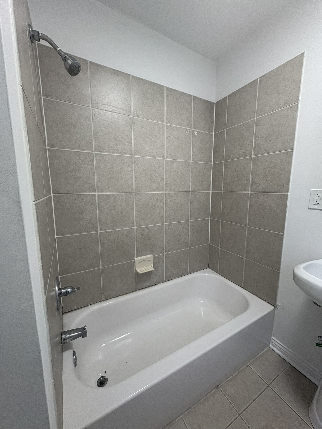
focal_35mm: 14
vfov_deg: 102.1
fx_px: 174
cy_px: 214
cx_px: 161
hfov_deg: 85.7
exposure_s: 1/120
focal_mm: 2.22
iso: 200
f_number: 2.2
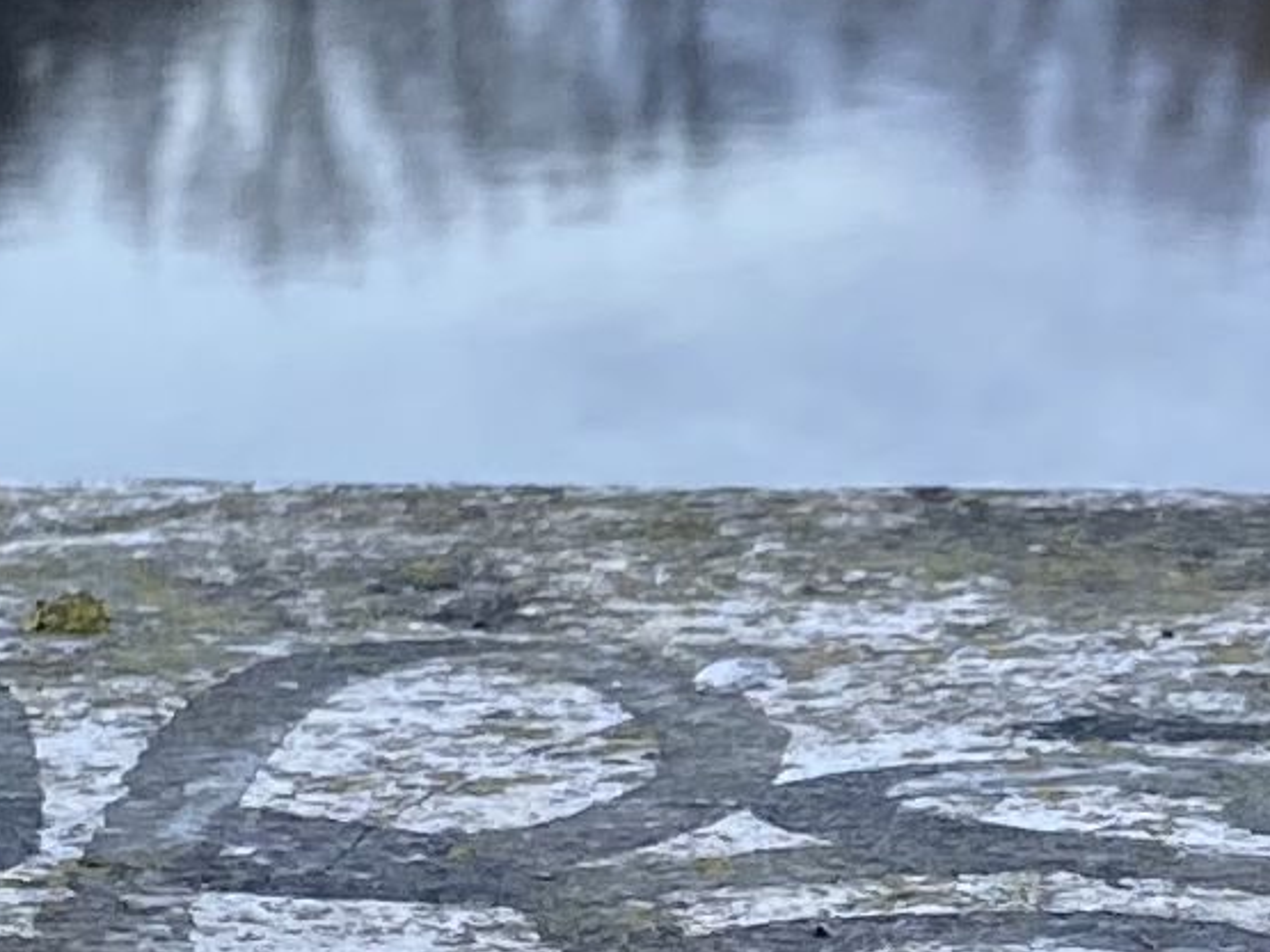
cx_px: 1245
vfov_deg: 7.8
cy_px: 719
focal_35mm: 189
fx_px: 6933
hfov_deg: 10.4
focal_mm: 4.25
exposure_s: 1/121
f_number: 1.8
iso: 64
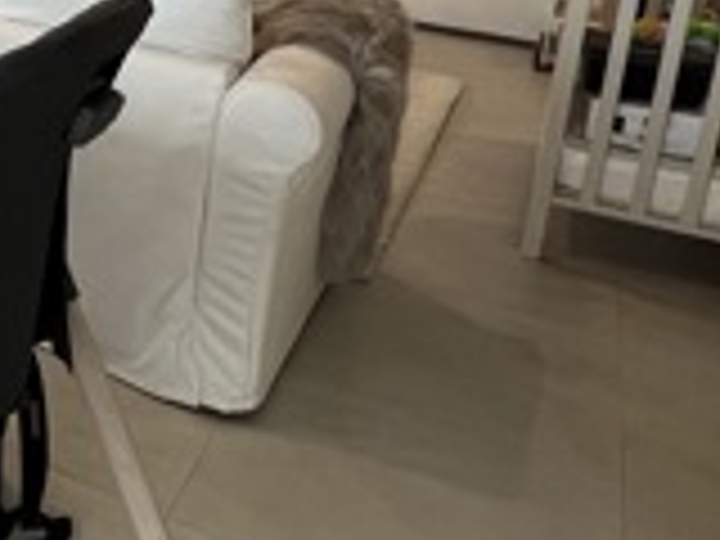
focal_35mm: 52
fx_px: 1082
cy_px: -18
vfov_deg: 26.3
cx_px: -320
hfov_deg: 27.4
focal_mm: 1.57
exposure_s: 1/100
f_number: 1.8
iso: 160
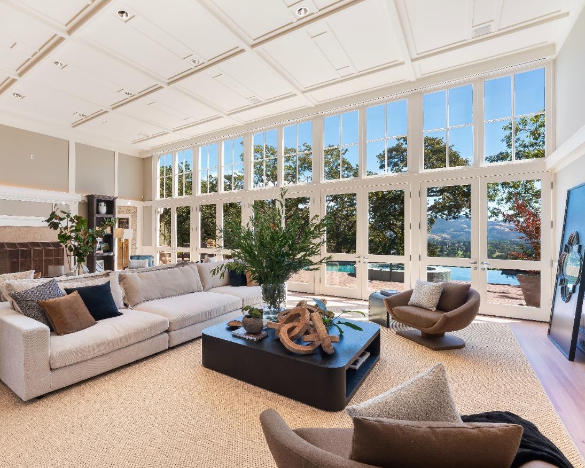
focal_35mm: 18
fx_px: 312
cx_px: 230
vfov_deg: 73.8
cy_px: 232
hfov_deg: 85.1
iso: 100
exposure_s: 1/2
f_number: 13
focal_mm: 14
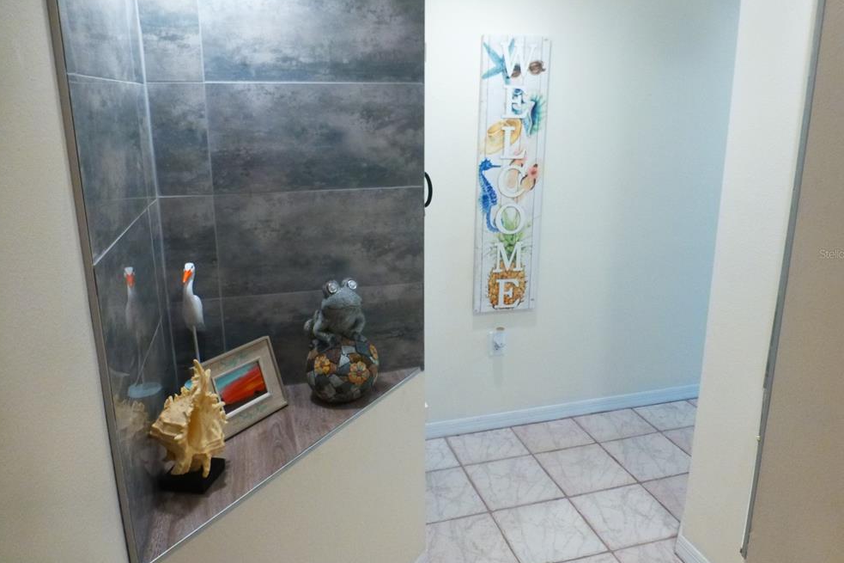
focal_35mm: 26
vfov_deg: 49.5
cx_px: 432
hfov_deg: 69.4
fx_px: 609
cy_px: 254
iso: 400
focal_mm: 4.3
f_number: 3.3
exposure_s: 1/15
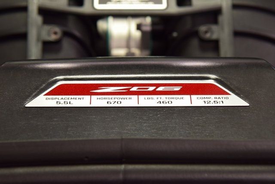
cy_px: 92
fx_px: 711
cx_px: 138
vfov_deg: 14.7
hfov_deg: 21.9
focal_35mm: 93
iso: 800
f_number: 7.1
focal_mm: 62
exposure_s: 1/30
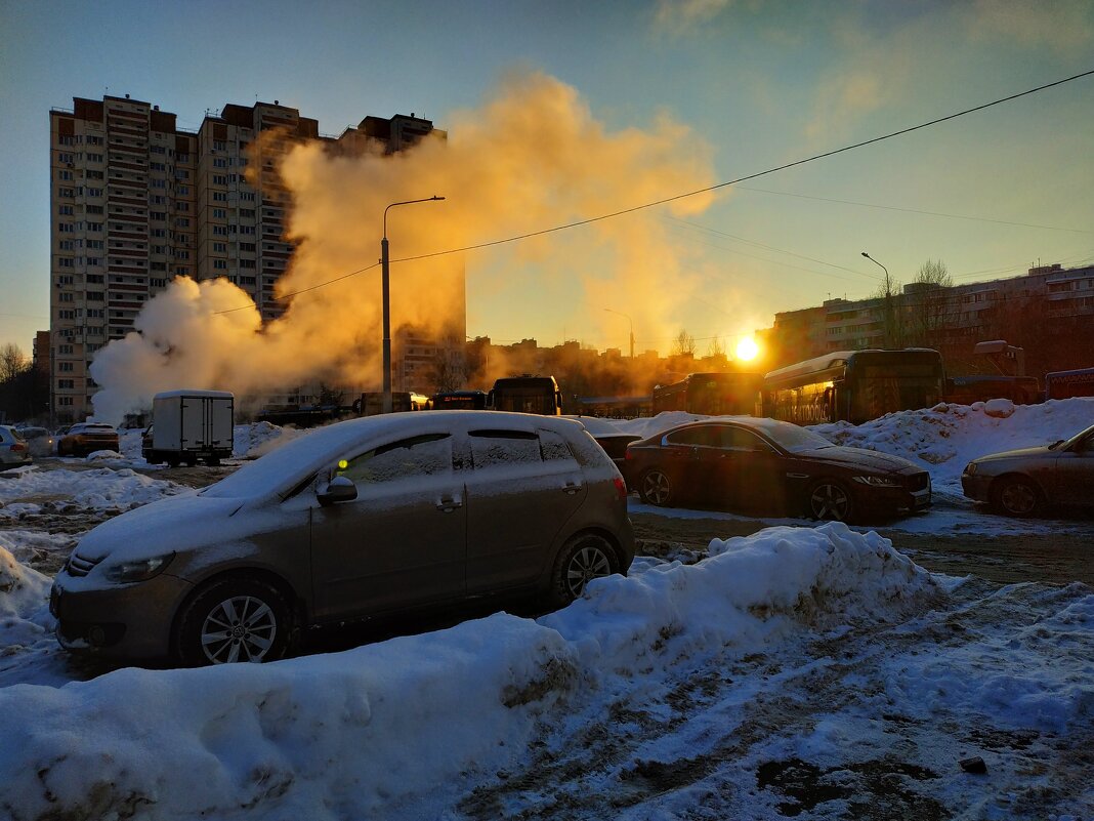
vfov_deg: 56.8
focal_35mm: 24
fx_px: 758
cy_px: 410
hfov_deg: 71.6
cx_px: 547
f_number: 1.9
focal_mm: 3.94
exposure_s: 1/2486
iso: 100
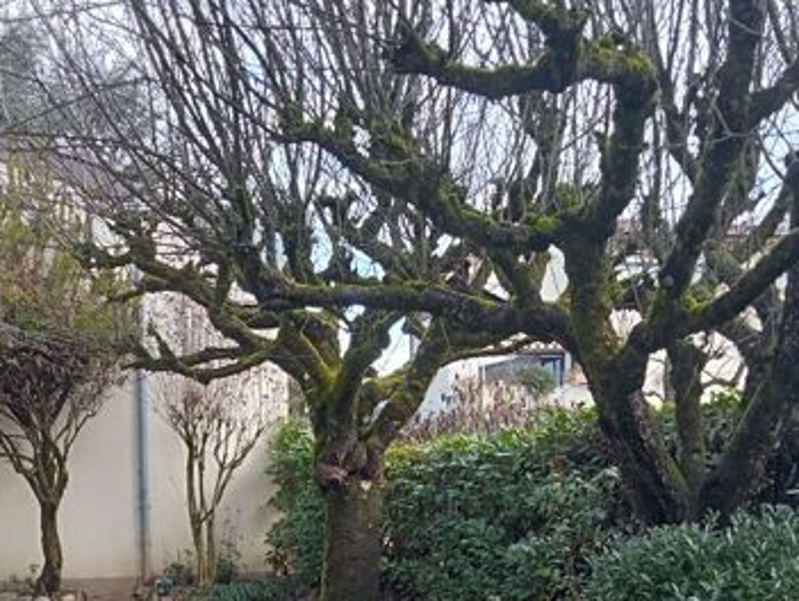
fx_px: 1178
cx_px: 294
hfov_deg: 37.2
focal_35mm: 51
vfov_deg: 27.7
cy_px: 528
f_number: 2.2
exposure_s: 1/126
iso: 100
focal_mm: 3.46
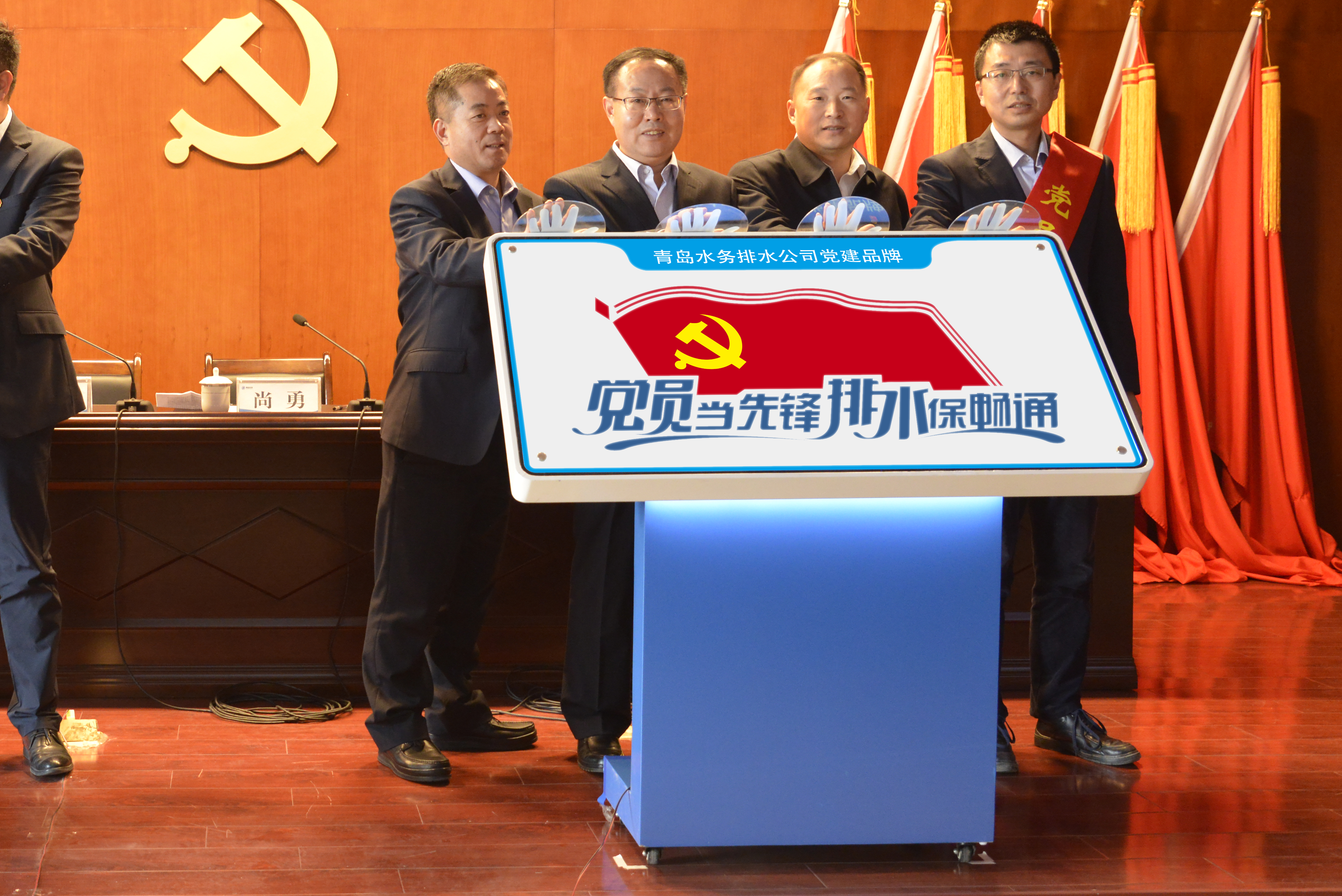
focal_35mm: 53
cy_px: 353
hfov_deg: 36.3
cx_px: 279
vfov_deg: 25.5
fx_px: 1976
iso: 2500
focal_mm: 32
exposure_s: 1/80
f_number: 4.5
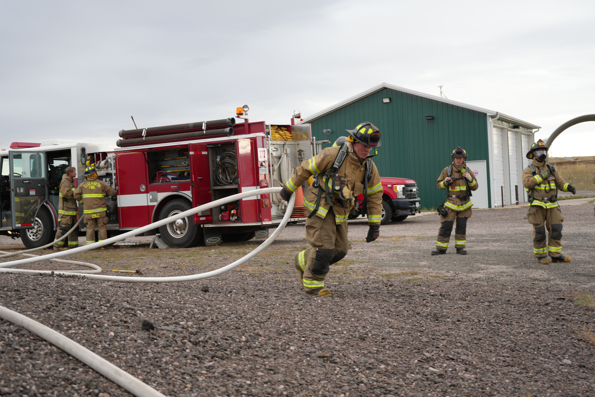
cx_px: 298
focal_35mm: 54
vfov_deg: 25.1
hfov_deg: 36.9
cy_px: 198
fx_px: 892
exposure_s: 1/160
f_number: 5
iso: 125
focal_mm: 54
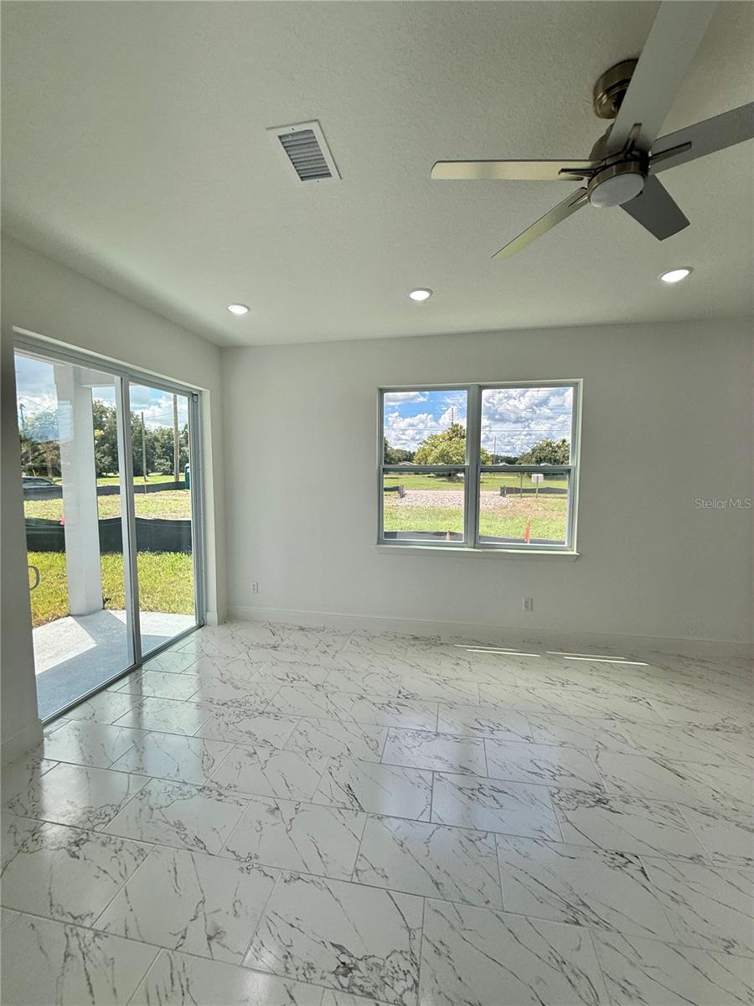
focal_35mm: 14
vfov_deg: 102.1
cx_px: 377
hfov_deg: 85.7
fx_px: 407
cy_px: 503
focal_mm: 2.22
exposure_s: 1/717
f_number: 2.2
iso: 64
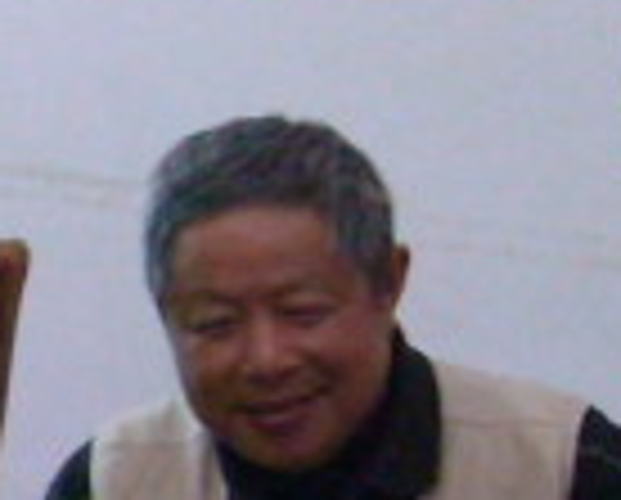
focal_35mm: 253
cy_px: 473
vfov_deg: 6.1
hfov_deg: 7.3
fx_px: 4660
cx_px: -616
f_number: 2.8
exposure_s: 1/52
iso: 400
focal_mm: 5.7
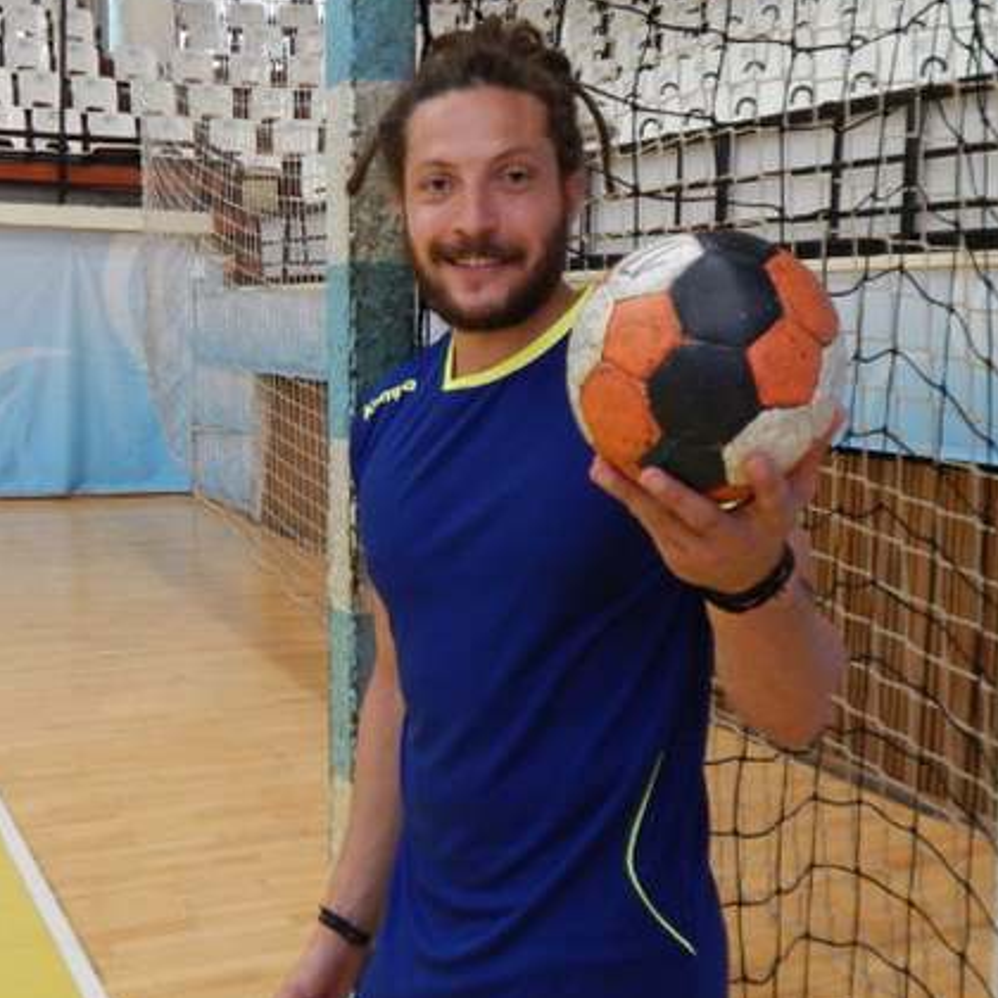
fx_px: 1468
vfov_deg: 37.6
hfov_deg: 37.4
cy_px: 500
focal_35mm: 45
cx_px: 403
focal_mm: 4.5
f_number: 3.1
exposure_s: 1/30
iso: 250
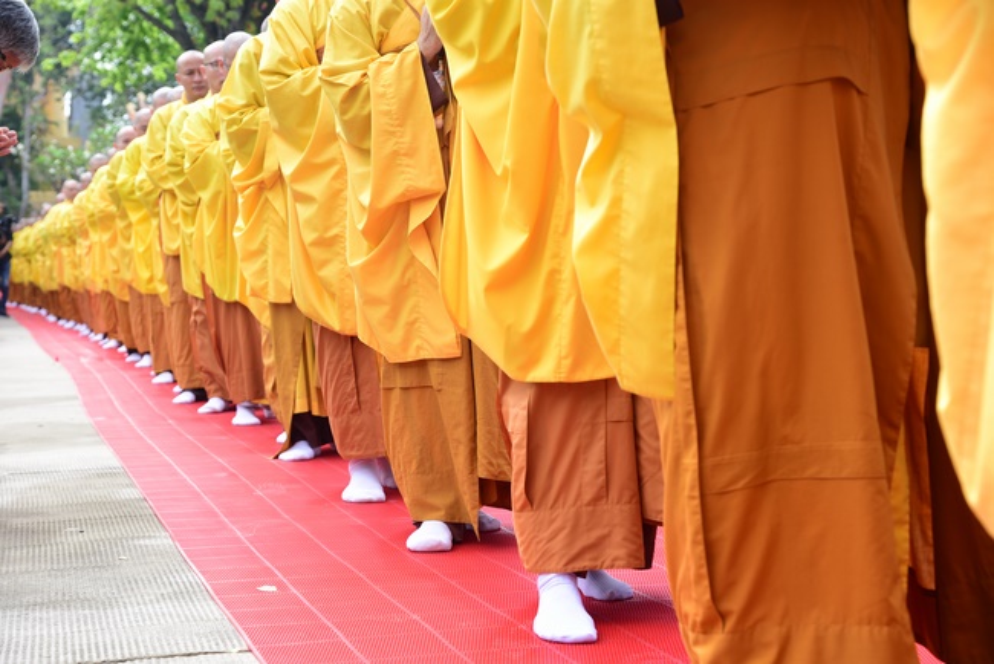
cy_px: 332
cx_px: 497
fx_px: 1795
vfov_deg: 20.9
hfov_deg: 30.9
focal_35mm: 65
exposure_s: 1/320
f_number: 6.3
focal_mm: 65
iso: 400
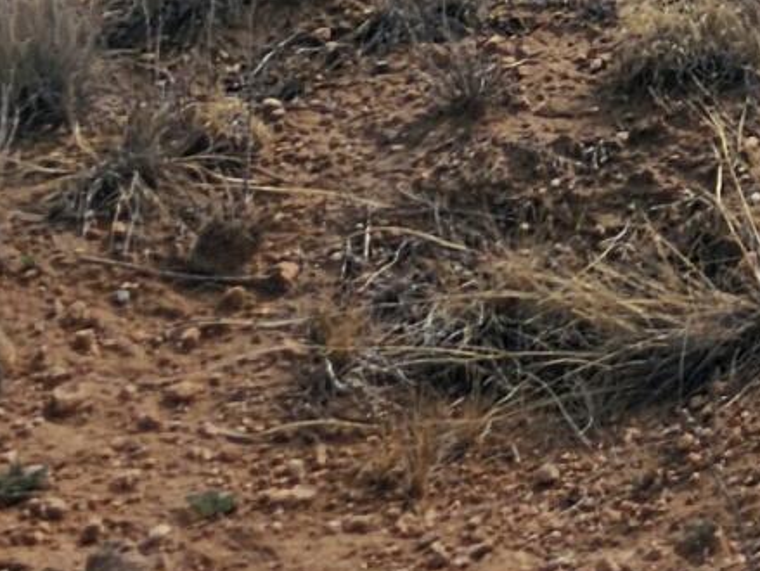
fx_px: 3450
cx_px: 1343
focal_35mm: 157
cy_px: -1140
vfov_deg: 8.1
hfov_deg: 11.7
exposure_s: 1/1372
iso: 10
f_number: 1.7
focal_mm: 6.3
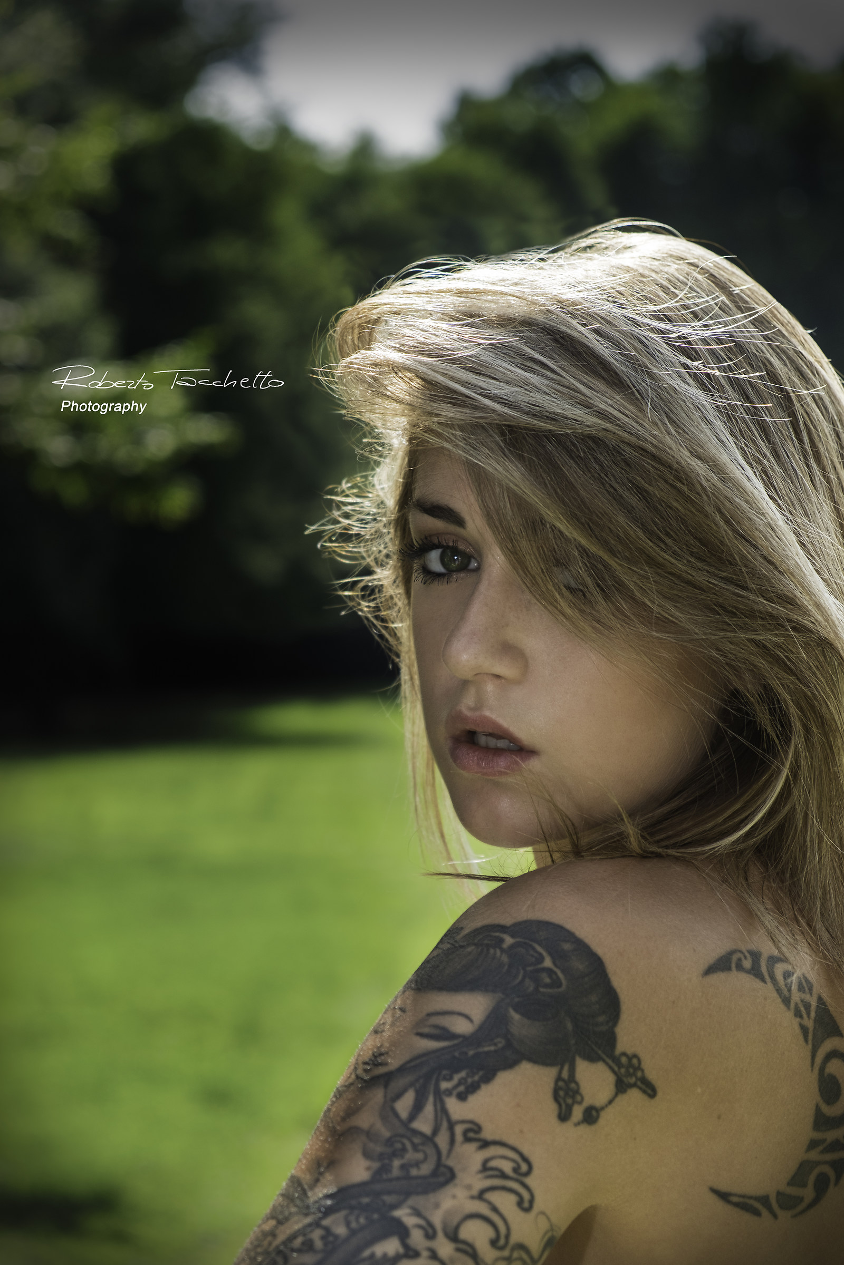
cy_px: 632
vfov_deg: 24.5
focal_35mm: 83
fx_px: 2919
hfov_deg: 16.5
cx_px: 422
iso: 200
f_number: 4
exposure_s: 1/1000
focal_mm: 55
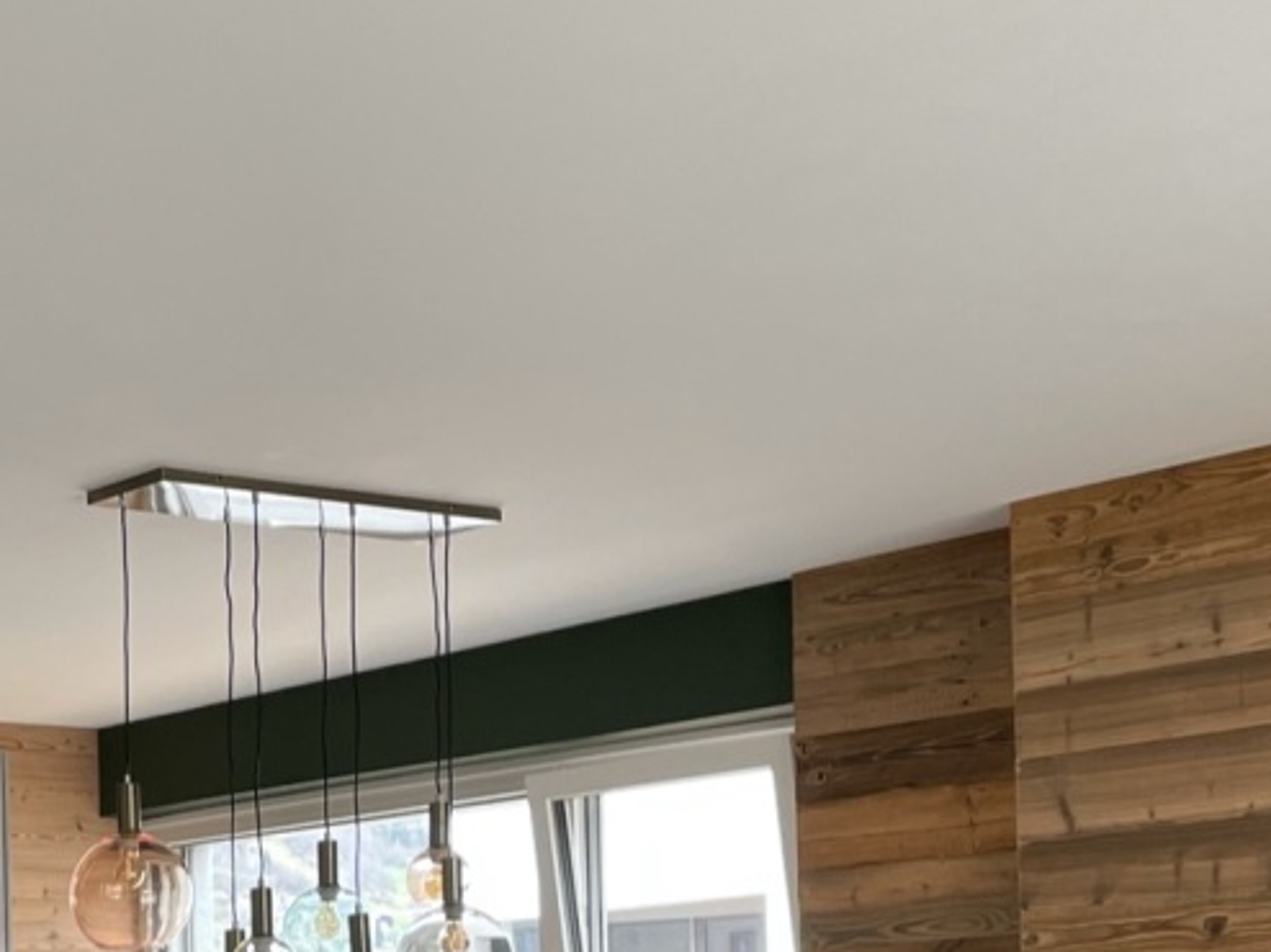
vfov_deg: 17.9
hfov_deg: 23.9
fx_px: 2899
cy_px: 1065
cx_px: 69
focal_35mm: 79
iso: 100
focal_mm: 4.2
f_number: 1.6
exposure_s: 1/121
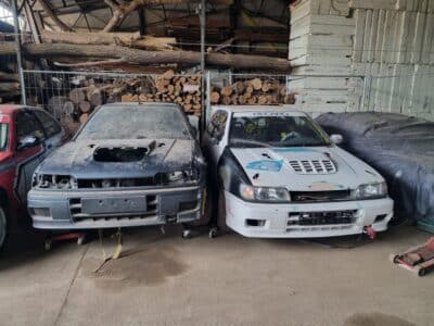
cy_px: 163
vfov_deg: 53.1
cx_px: 217
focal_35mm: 26
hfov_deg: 67.3
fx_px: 326
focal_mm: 5.4
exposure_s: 1/50
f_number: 1.8
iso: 320
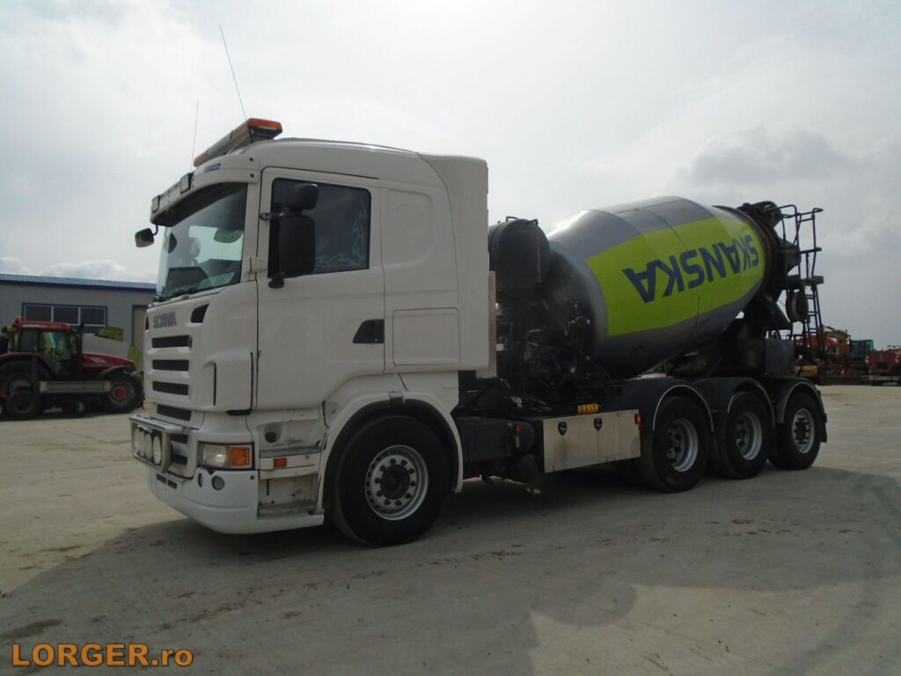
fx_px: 677
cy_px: 338
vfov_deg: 53.1
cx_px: 450
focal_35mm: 26
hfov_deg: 67.3
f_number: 8
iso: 100
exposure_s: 1/500
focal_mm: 4.6
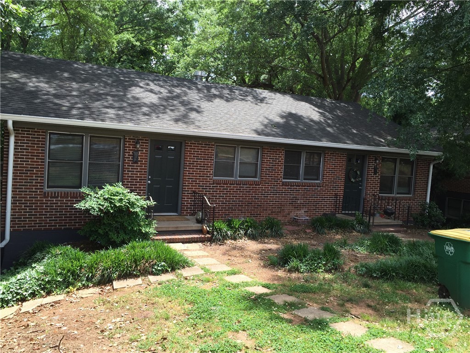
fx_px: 394
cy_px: 176
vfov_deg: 48.2
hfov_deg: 61.7
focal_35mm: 29
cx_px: 235
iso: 32
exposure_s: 1/581
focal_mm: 4.15
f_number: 2.2
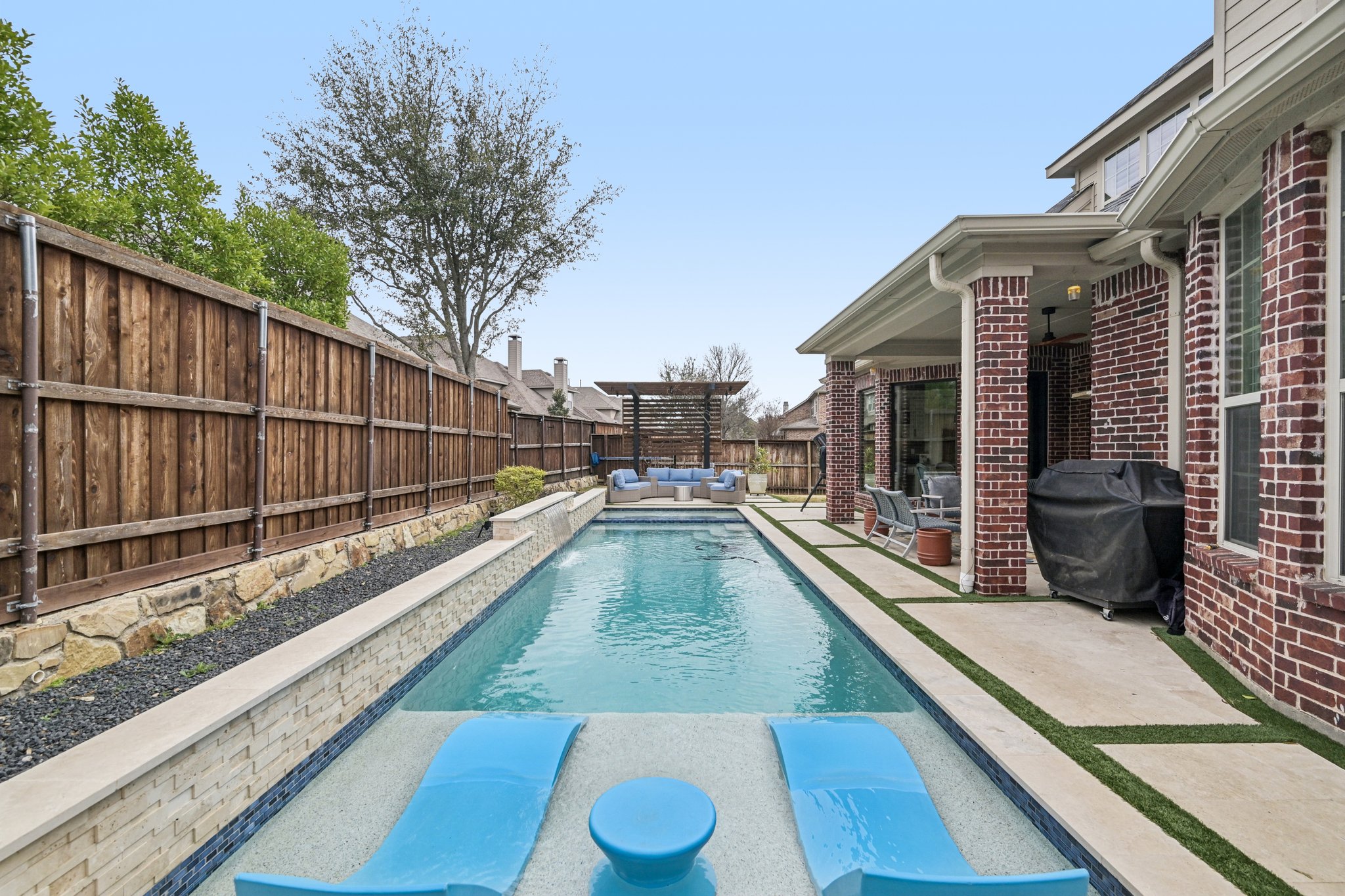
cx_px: 672
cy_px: 448
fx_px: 579
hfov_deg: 98.5
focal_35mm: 16
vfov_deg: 75.5
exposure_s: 1/1000
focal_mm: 15.5
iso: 400
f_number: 8
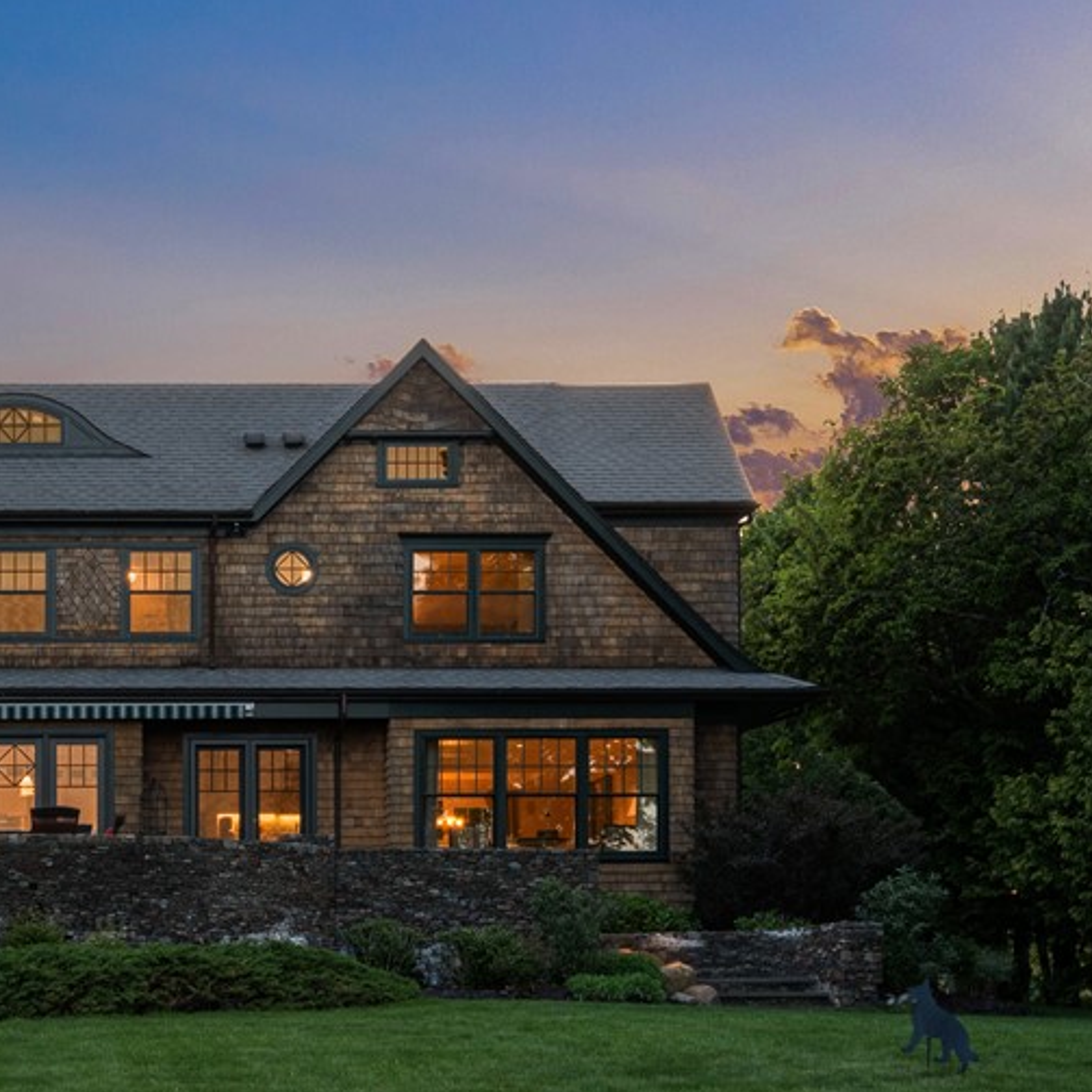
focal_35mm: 66
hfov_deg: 25.0
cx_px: 20
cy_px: 677
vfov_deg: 26.0
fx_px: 2356
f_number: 14
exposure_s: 1/3
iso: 400
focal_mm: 24
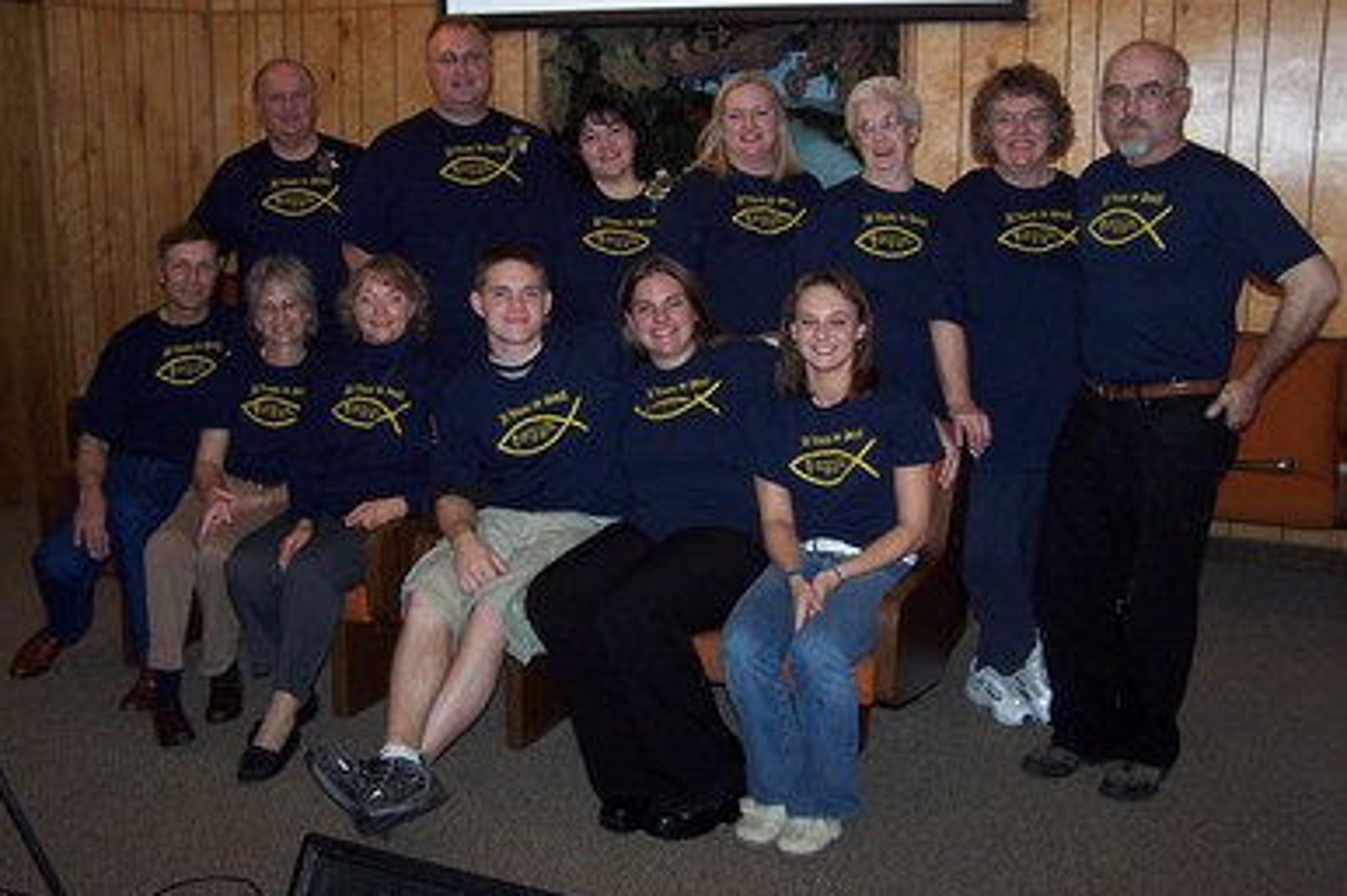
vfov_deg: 33.4
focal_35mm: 40
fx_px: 1496
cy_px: 410
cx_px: 672
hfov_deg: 48.5
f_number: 2.8
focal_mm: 6.3
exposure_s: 1/60
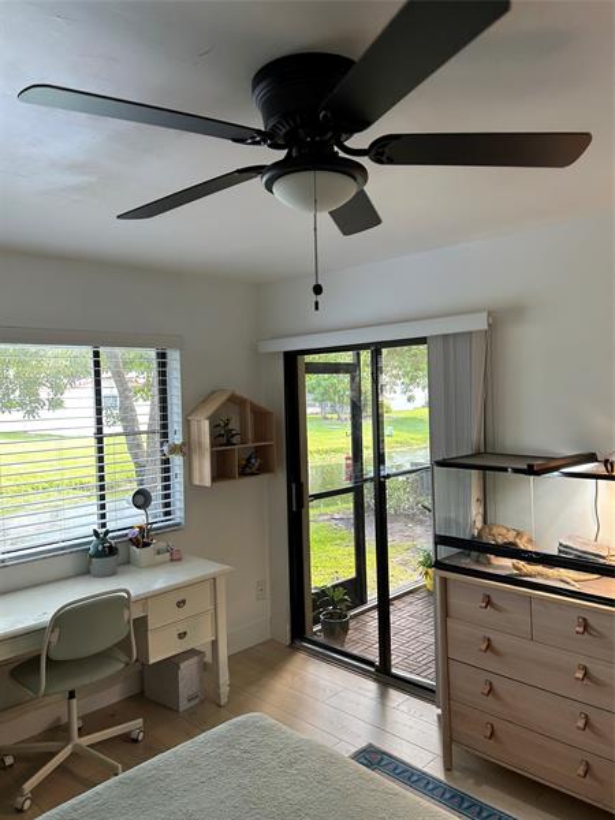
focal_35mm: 26
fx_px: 616
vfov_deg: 67.3
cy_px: 410
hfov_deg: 53.1
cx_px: 308
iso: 80
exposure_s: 1/60
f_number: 1.5
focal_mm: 5.7
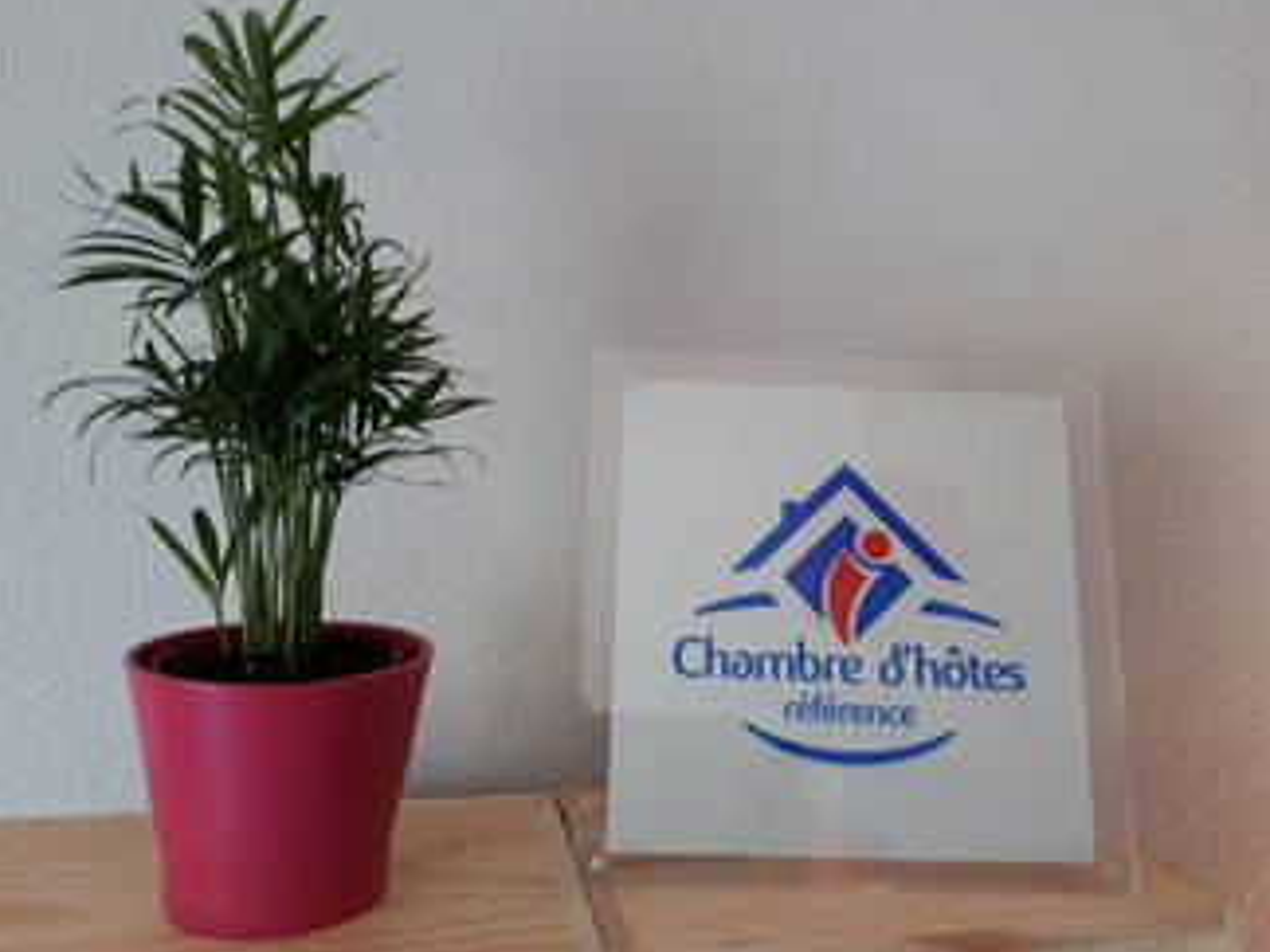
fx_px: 1101
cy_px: 451
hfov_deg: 59.9
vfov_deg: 46.8
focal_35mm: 30
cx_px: 670
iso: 200
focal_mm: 3.6
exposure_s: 1/33
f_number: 1.9
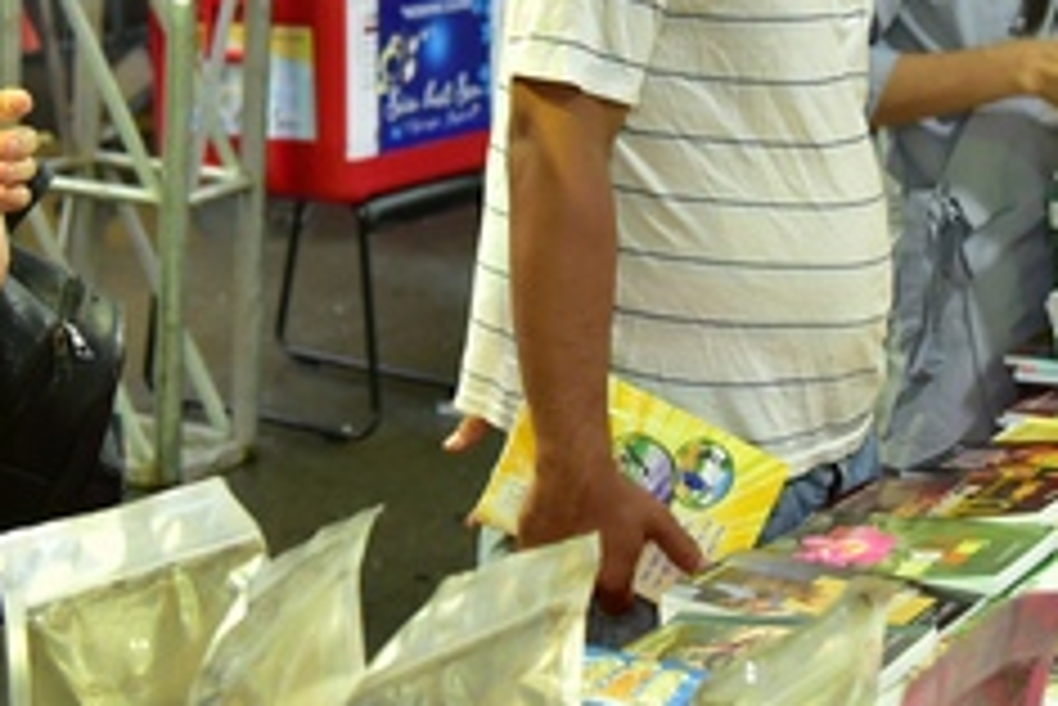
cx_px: 522
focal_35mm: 105
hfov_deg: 19.4
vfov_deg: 12.9
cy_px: 61
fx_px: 3088
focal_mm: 38
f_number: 4
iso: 800
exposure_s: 1/40
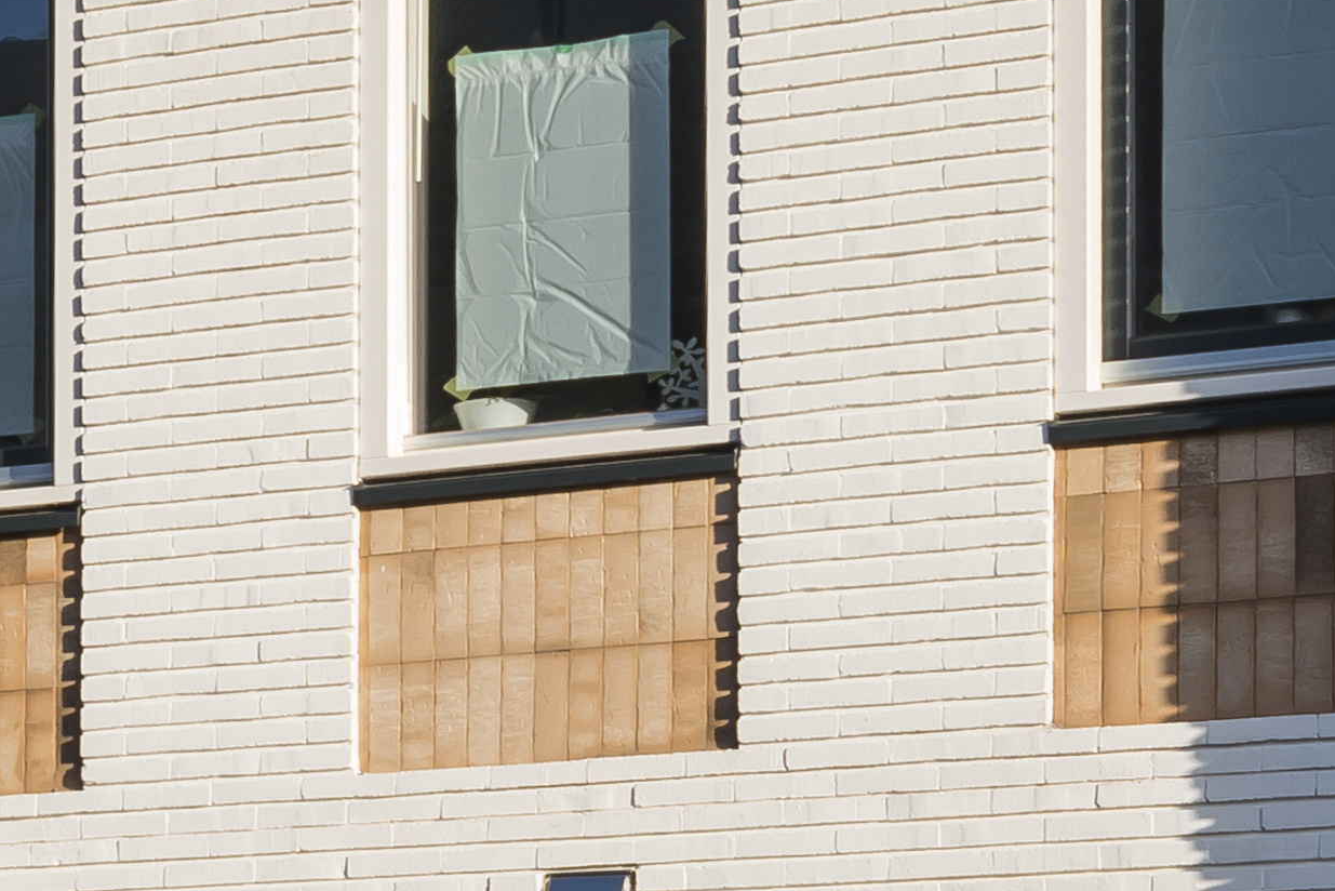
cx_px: -261
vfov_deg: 9.6
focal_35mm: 143
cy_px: 70
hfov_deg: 13.9
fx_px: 5304
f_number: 7.1
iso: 100
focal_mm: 24
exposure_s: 1/160
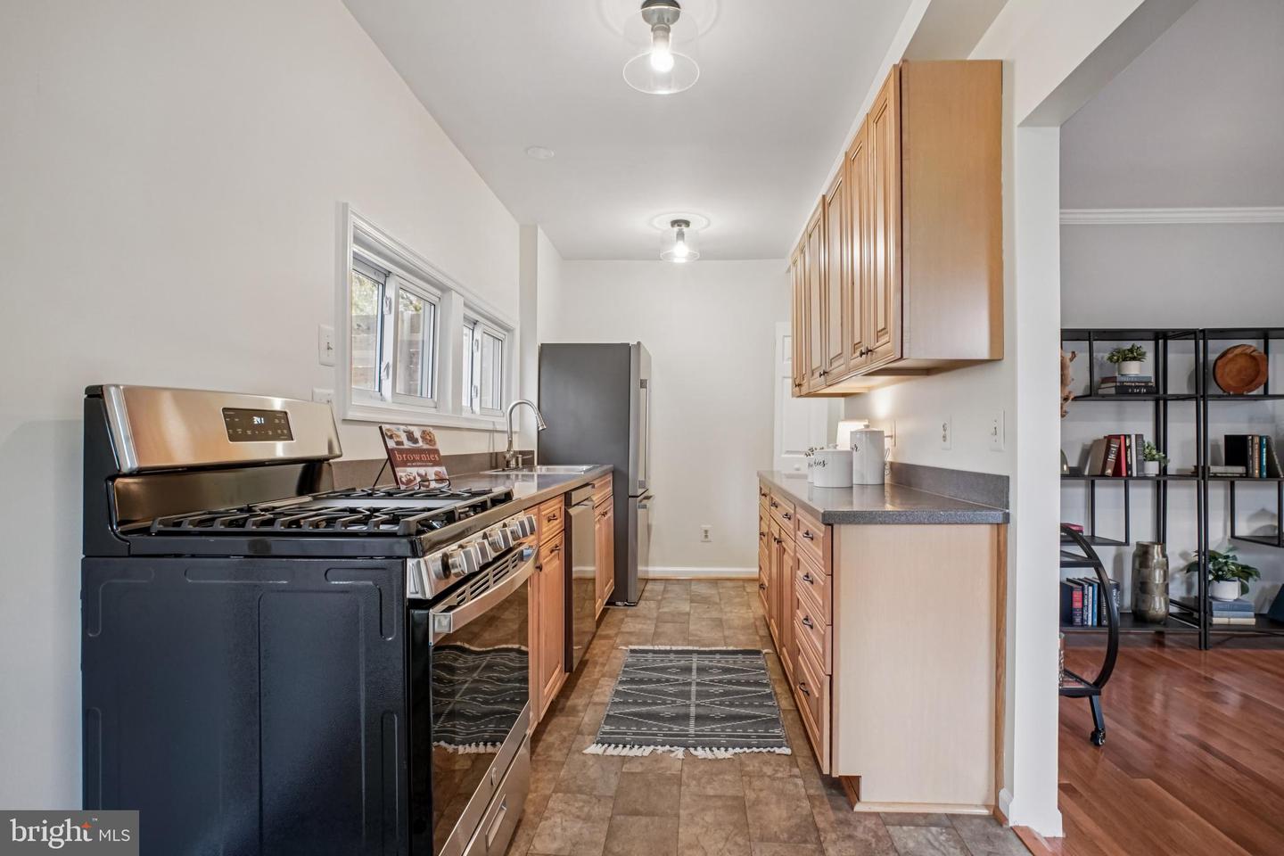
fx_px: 588
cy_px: 428
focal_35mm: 16
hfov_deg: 95.0
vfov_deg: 72.1
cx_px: 642
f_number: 8
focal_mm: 11
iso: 500
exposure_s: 1/10
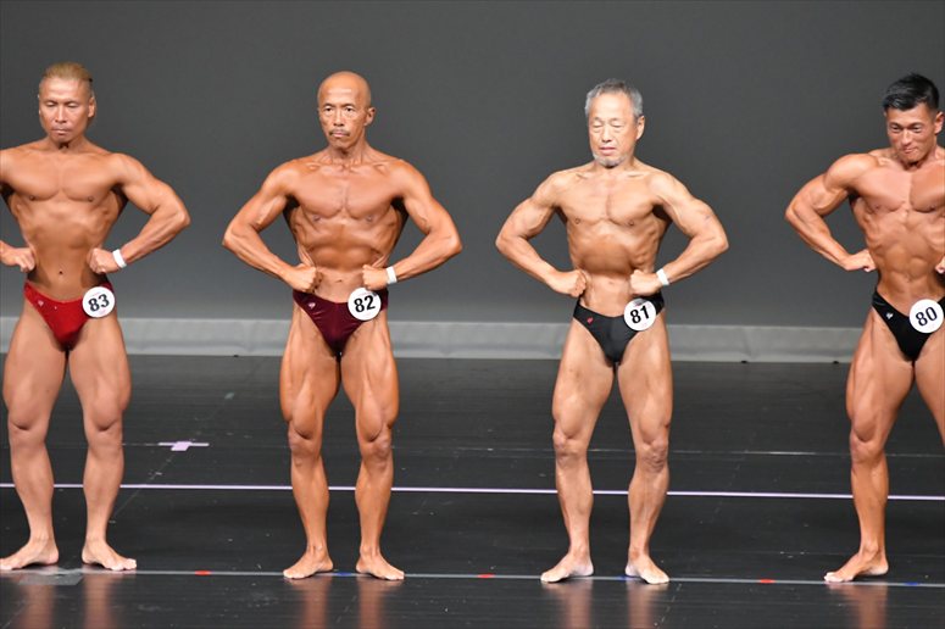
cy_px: 314
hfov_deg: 5.5
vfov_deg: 3.7
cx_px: 472
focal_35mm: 375
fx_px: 9839
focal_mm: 250
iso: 5000
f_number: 5.6
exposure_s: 1/400
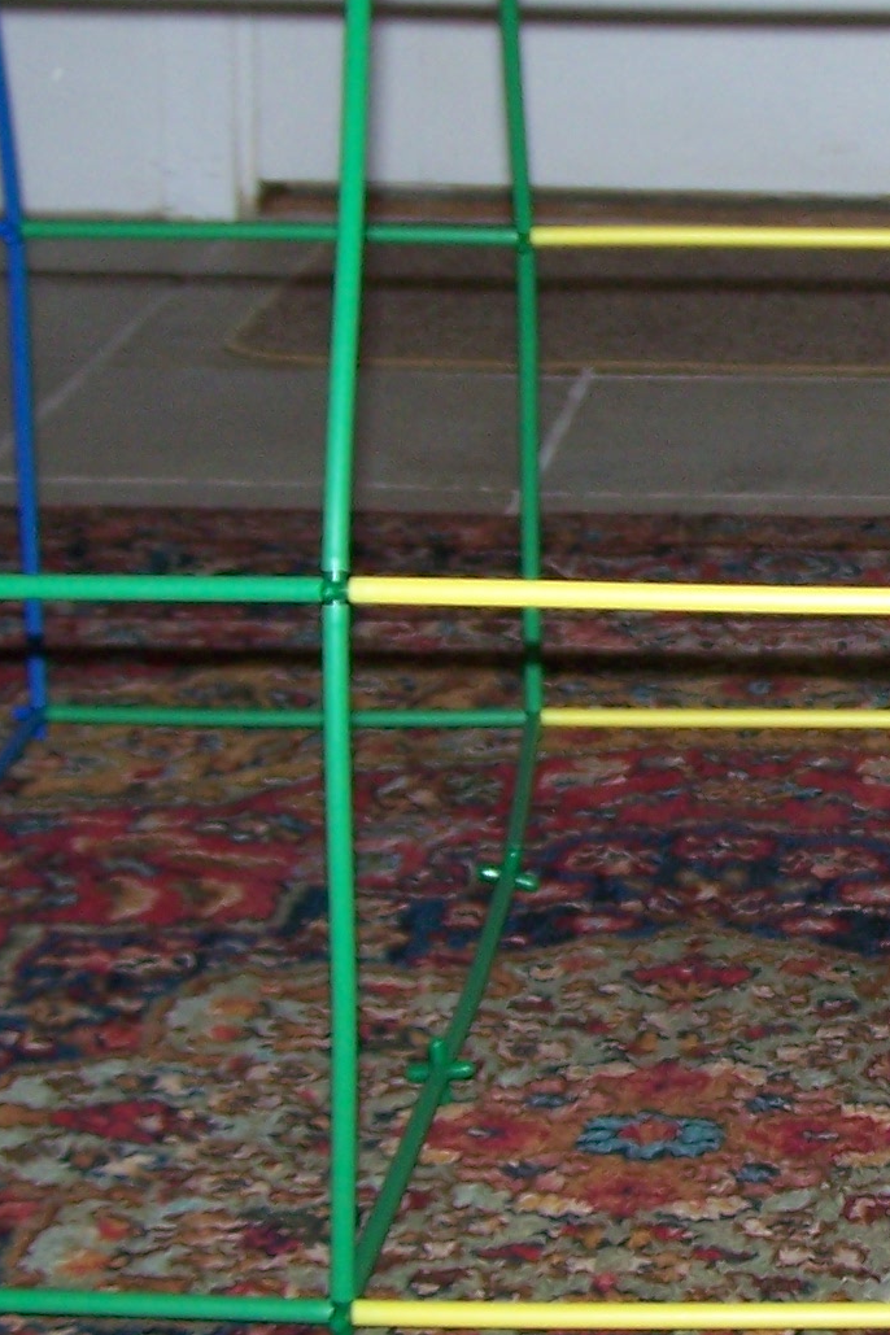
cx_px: 1107
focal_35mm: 118
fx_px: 4375
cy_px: 564
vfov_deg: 17.3
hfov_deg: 11.4
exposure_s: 1/60
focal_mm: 6.3
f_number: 2.8
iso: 80
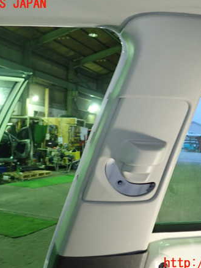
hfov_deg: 35.0
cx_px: 119
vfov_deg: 45.8
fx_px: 318
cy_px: 134
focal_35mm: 41
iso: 800
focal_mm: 5.5
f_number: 2.3
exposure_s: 1/40
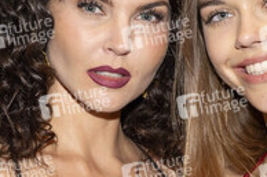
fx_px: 1326
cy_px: 69
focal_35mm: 179
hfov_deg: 11.5
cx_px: 175
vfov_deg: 7.7
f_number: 5.6
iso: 800
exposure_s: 1/200
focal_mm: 77
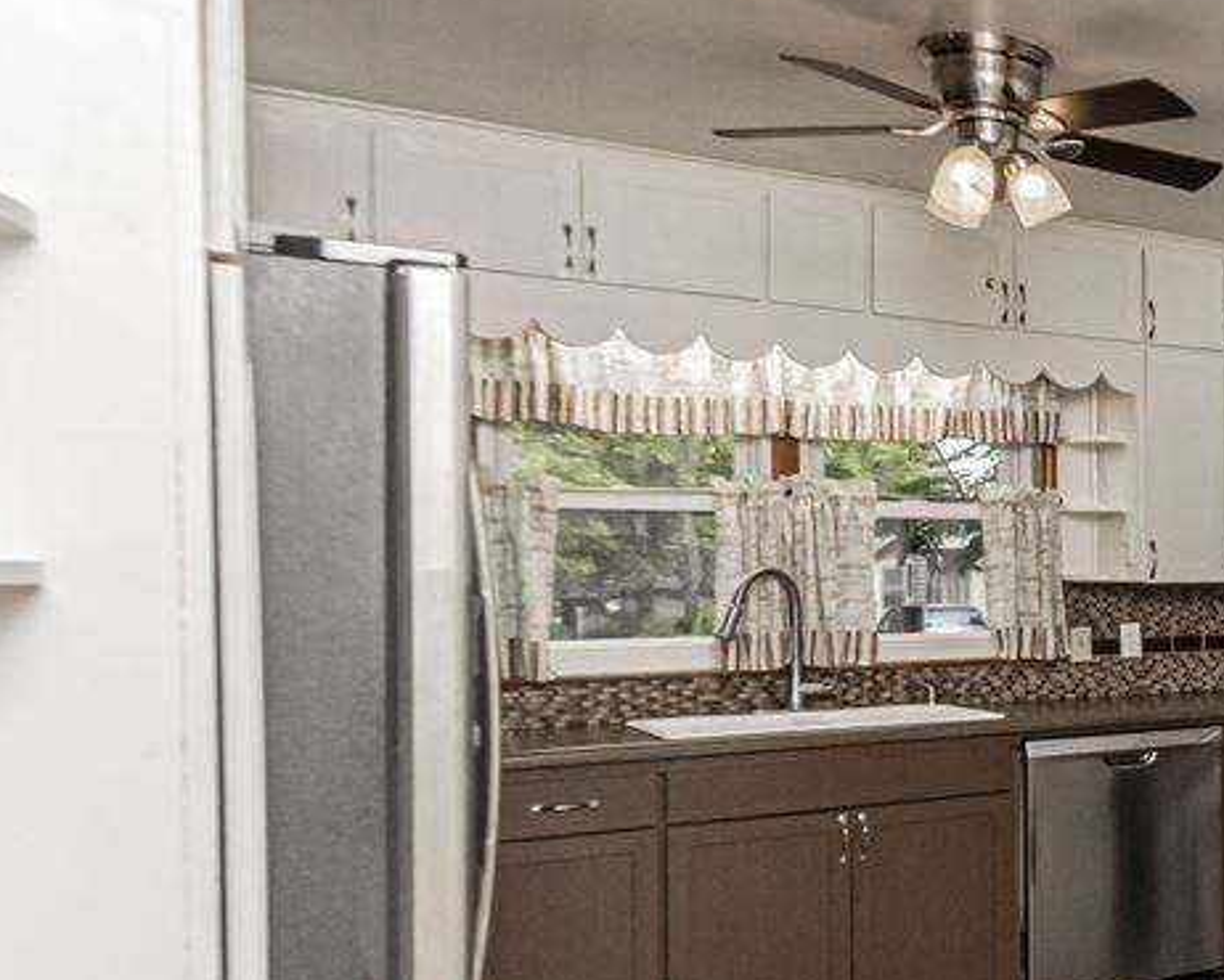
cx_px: 1582
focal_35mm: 39
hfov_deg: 34.0
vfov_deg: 38.0
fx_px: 1413
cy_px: 621
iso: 1250
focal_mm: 10
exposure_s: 1/60
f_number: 14
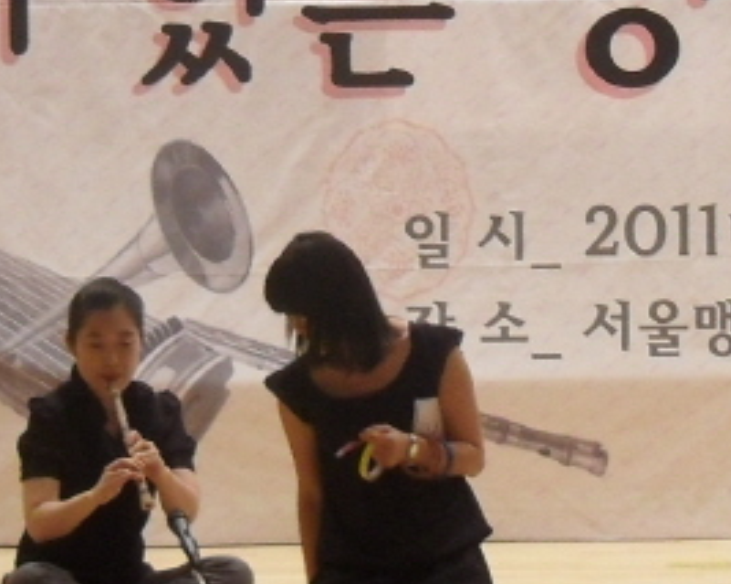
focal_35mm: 236
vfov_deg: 6.5
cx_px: 630
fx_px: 5100
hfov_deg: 8.2
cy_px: 123
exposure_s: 1/45
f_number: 3.9
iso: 200
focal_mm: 9.5
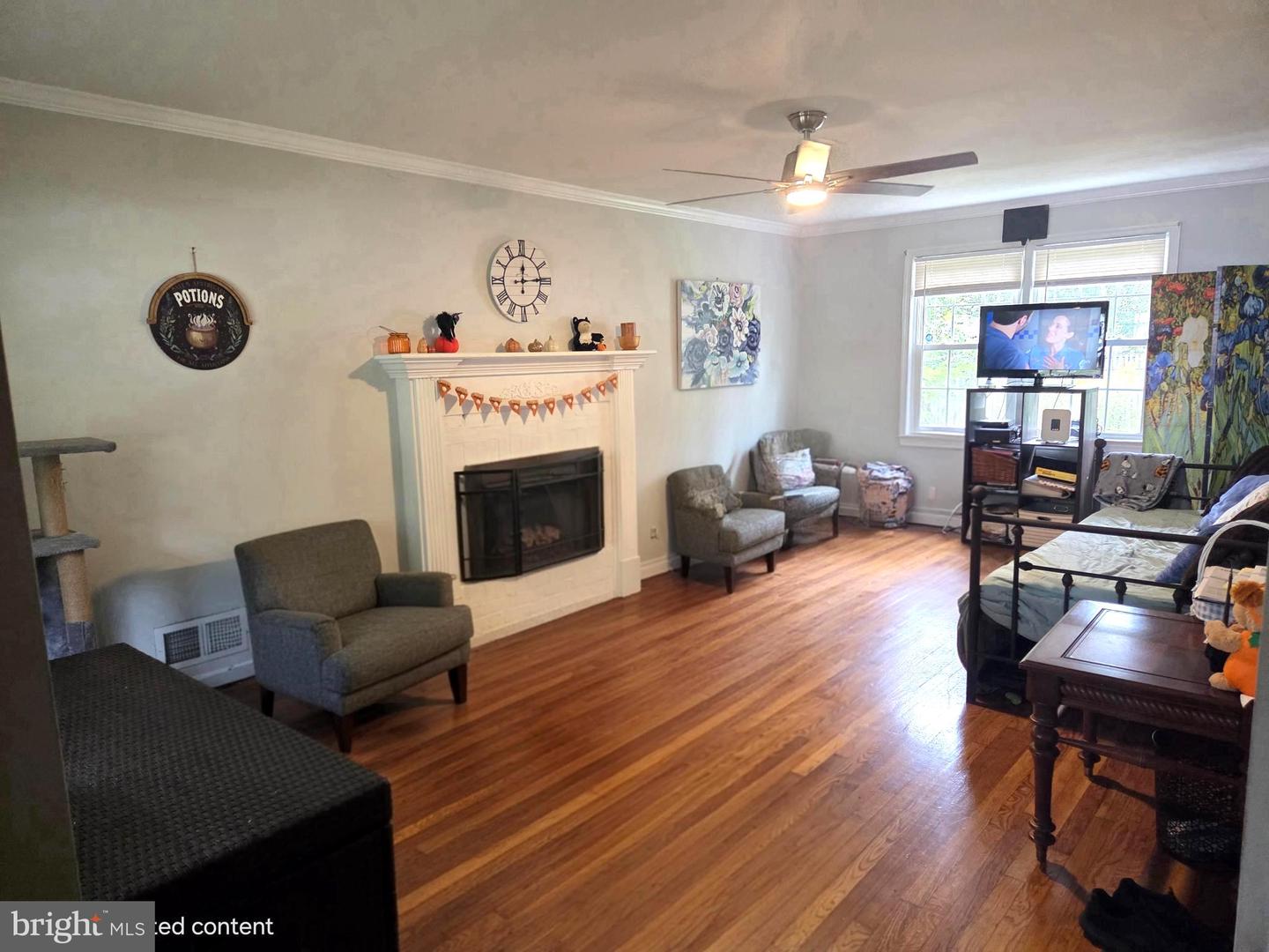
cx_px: 634
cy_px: 476
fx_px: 843
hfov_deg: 73.9
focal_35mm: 23
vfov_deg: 58.9
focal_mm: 5.4
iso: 500
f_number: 1.8
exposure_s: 1/120
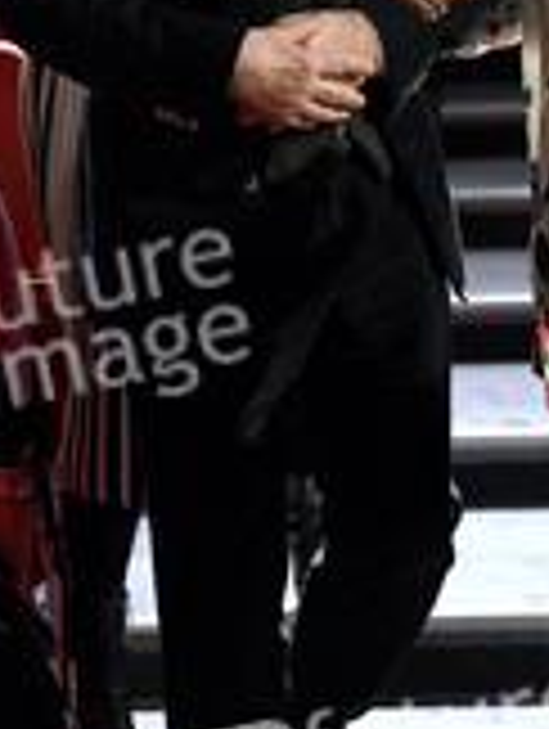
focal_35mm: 166
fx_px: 3501
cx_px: 508
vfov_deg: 11.8
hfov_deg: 8.9
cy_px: 112
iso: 3200
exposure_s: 1/200
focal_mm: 70
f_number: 3.5
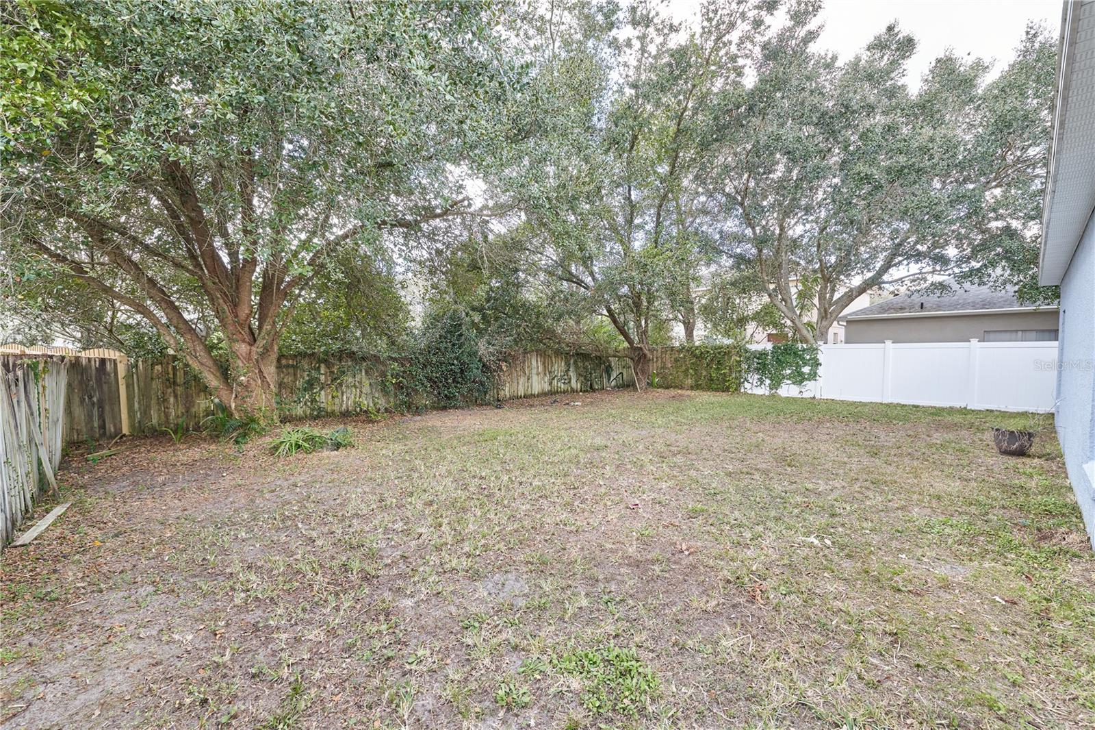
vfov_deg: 81.2
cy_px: 365
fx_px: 426
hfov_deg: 104.3
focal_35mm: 14
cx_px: 548
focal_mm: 14
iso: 500
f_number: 5.6
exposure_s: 1/200
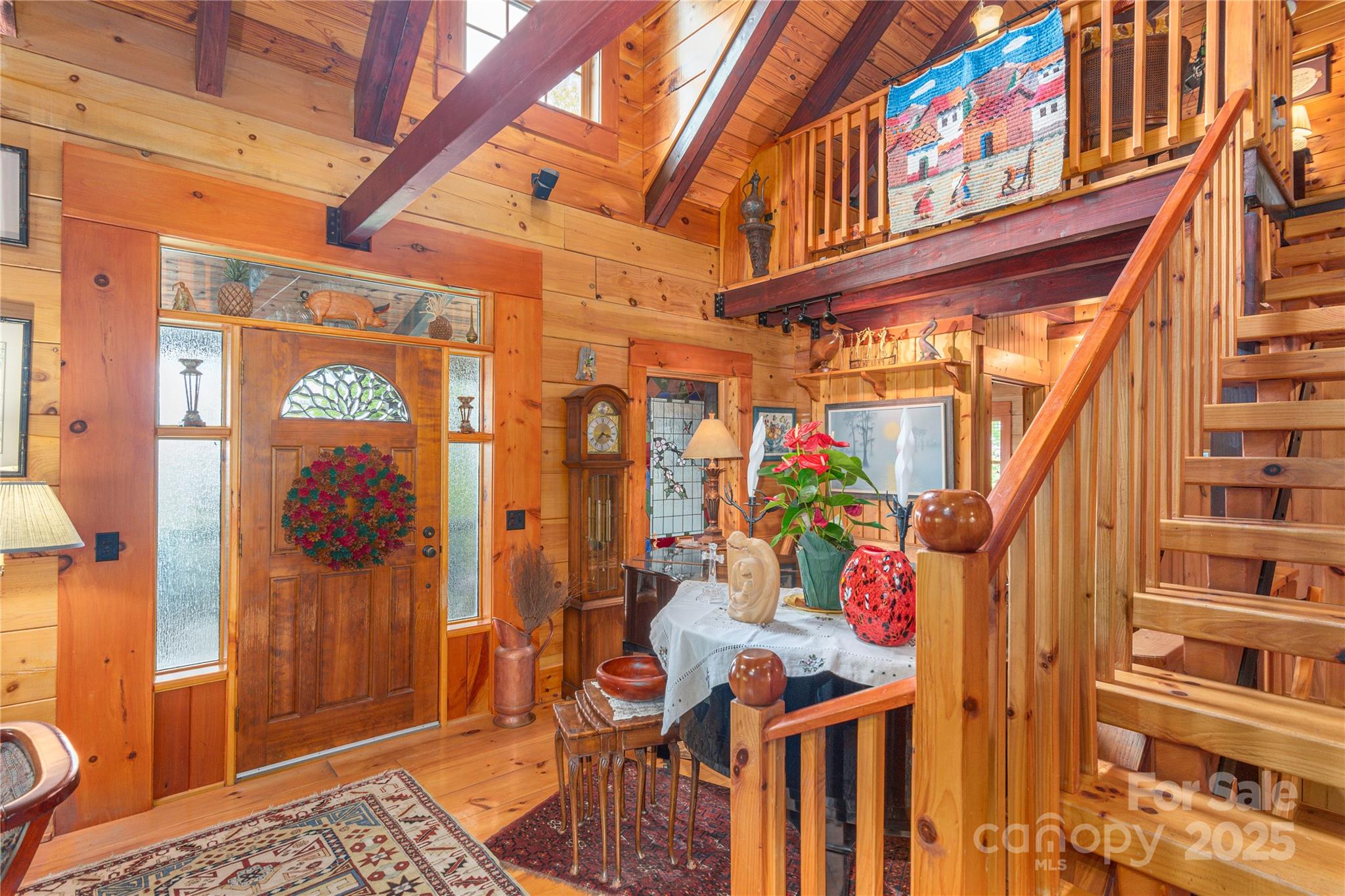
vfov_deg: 70.4
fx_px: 635
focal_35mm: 17
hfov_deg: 93.3
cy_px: 448
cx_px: 672
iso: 320
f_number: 7.1
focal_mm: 17
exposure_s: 1/200
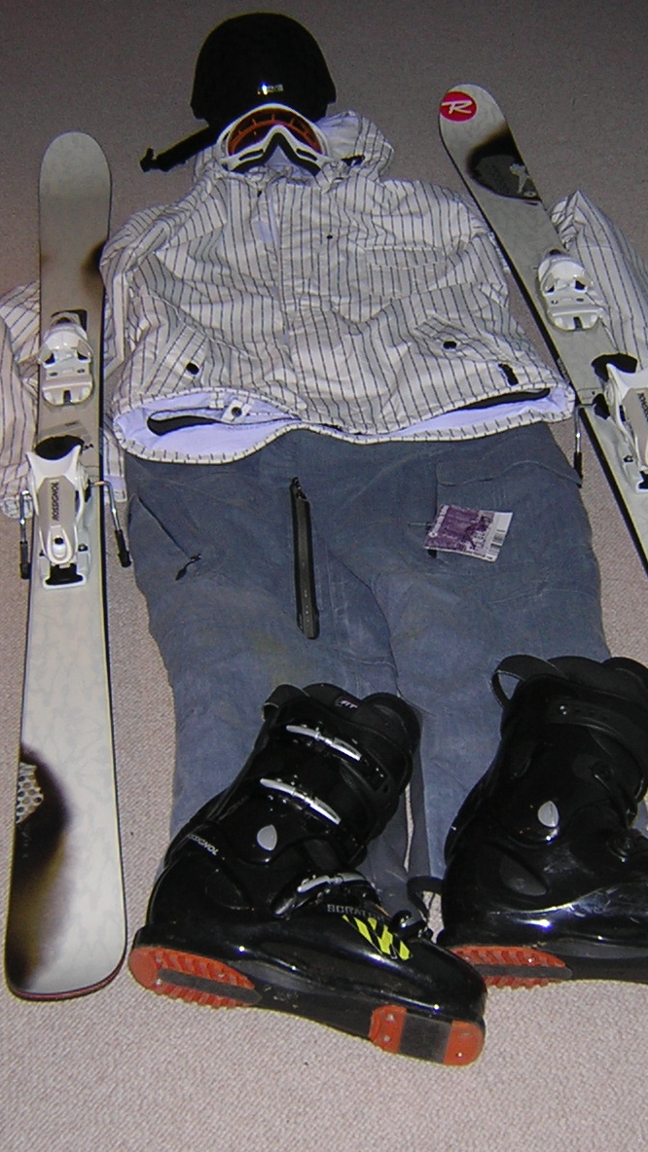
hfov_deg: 22.6
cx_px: 387
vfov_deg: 39.2
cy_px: 573
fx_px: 1619
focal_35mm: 53
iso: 118
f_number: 2.6
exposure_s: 1/60.1
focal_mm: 4.7
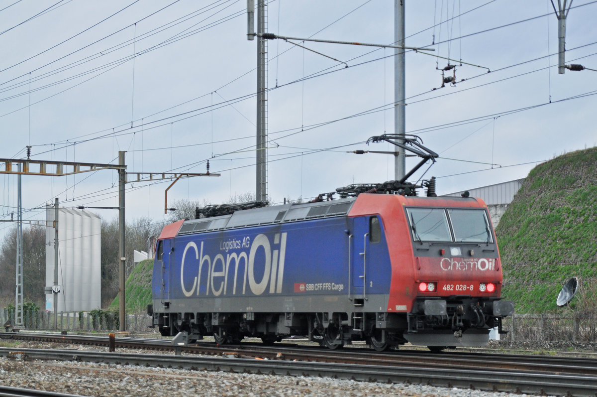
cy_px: 198
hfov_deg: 19.5
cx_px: 298
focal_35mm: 105
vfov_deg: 13.0
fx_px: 1739
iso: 720
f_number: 2.8
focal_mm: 70
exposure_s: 1/800
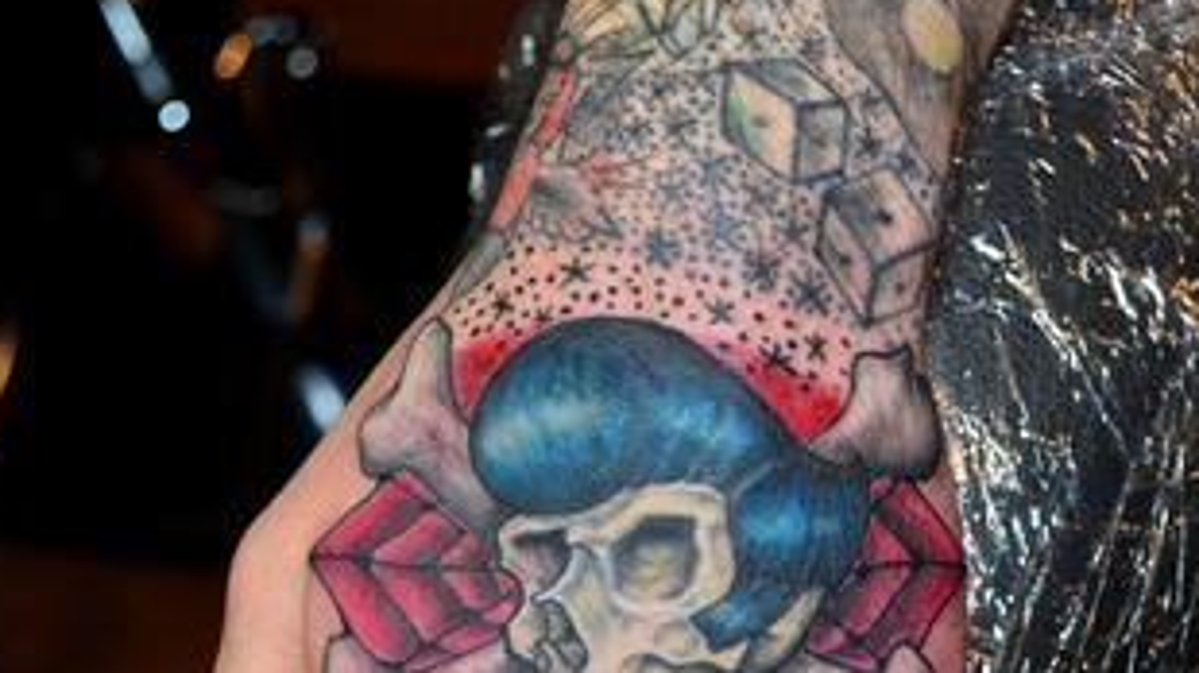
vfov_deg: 16.4
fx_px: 2320
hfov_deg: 29.0
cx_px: 658
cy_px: 553
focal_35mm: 73
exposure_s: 1/60
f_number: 4.8
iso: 400
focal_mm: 32
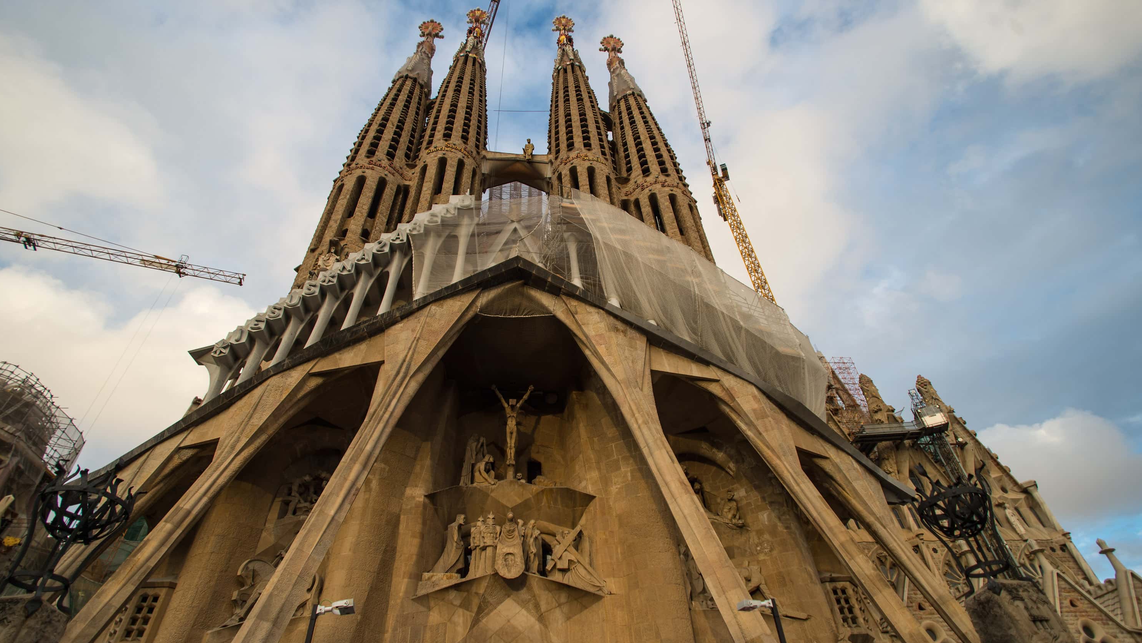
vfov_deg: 58.3
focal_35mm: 19
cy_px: 346
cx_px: 573
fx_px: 575
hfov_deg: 89.6
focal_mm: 18
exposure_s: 1/640
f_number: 2.8
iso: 100
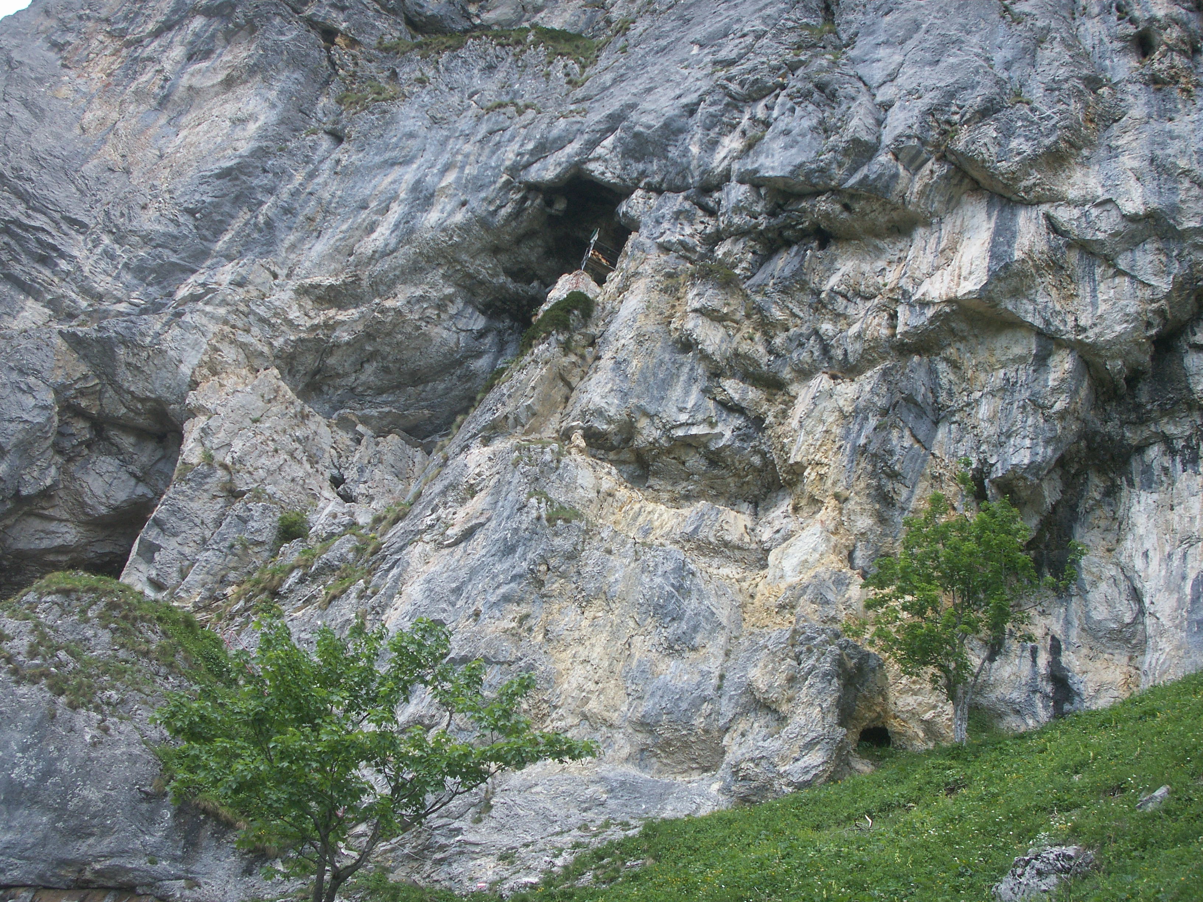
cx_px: 602
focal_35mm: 37
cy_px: 451
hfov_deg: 50.1
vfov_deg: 38.7
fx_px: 1286
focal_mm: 7.7
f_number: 3.5
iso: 50
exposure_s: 1/200
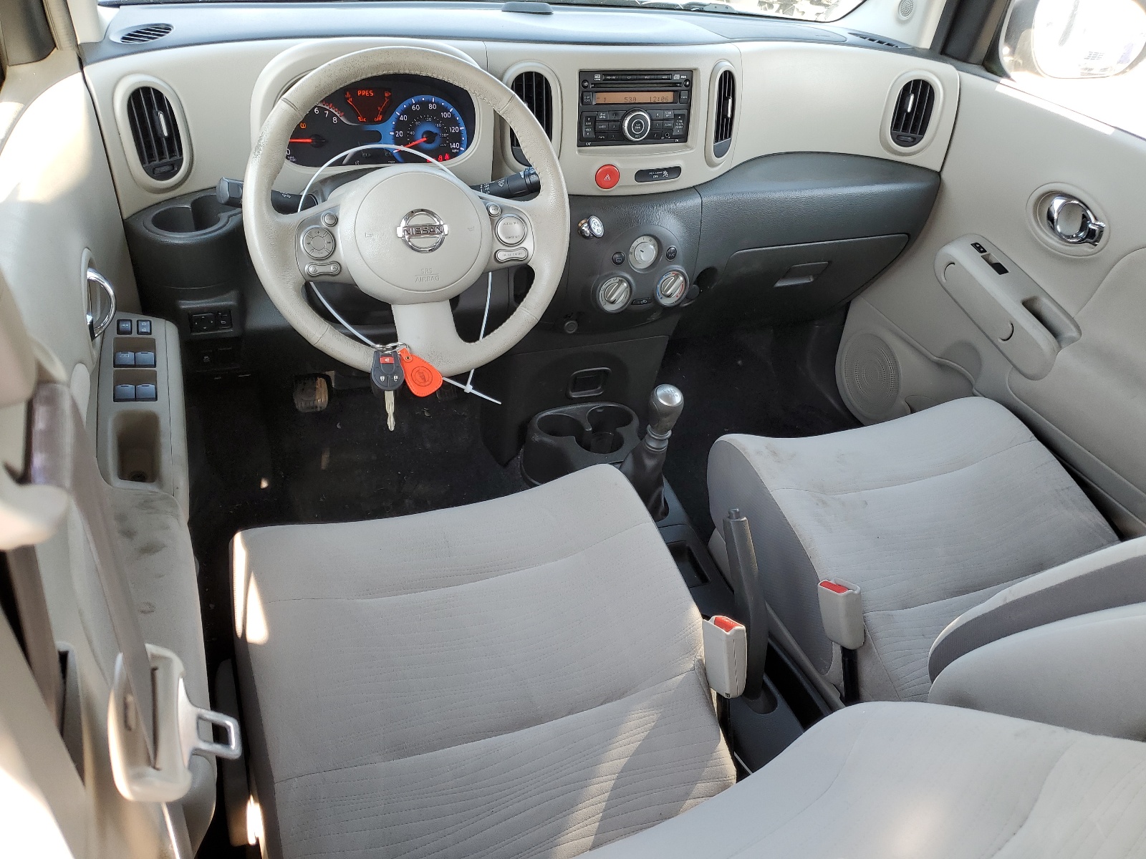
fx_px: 861
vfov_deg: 53.1
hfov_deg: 67.3
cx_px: 573
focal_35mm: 26
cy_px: 430
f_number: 1.5
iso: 50
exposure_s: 1/130
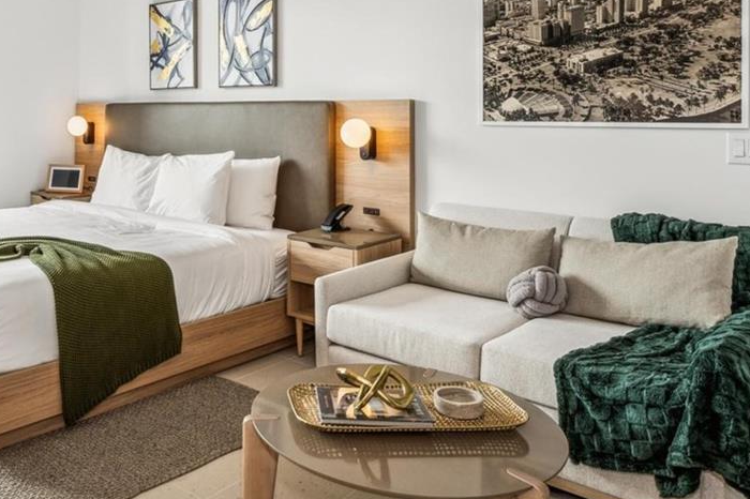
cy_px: 102
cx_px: 192
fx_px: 666
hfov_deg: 56.0
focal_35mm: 32
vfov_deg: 39.5
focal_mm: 14
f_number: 9
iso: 200
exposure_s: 1/60
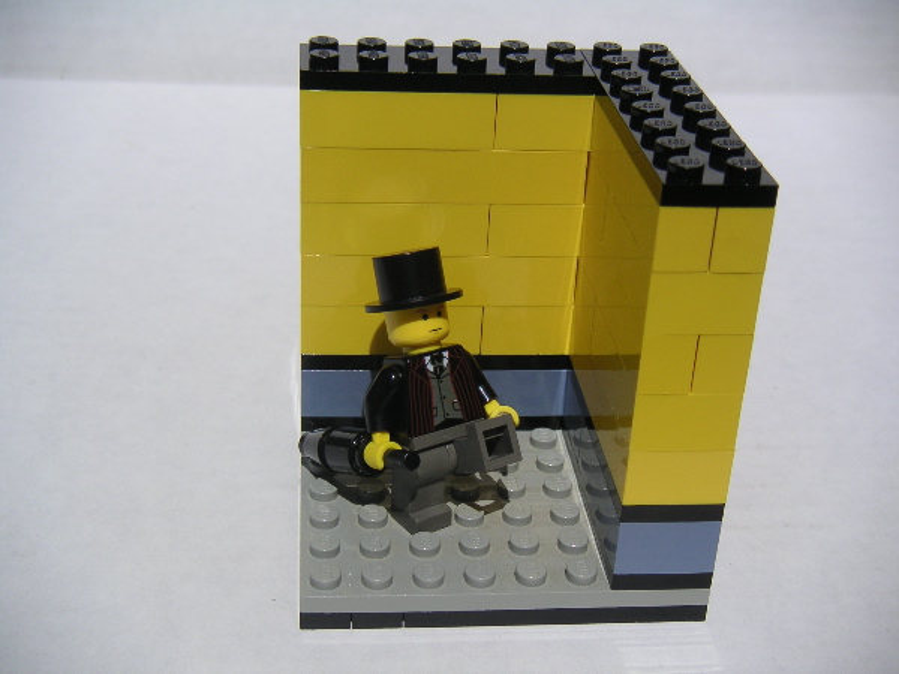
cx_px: 450
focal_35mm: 51
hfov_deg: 37.5
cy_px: 337
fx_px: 1325
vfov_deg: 28.6
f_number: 6.7
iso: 50
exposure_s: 1/500
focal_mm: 8
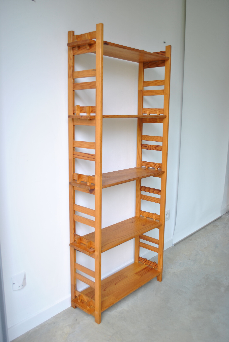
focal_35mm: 33
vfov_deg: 57.2
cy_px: 171
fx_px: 314
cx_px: 114
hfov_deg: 40.1
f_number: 3.8
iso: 100
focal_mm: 22
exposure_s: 1/40
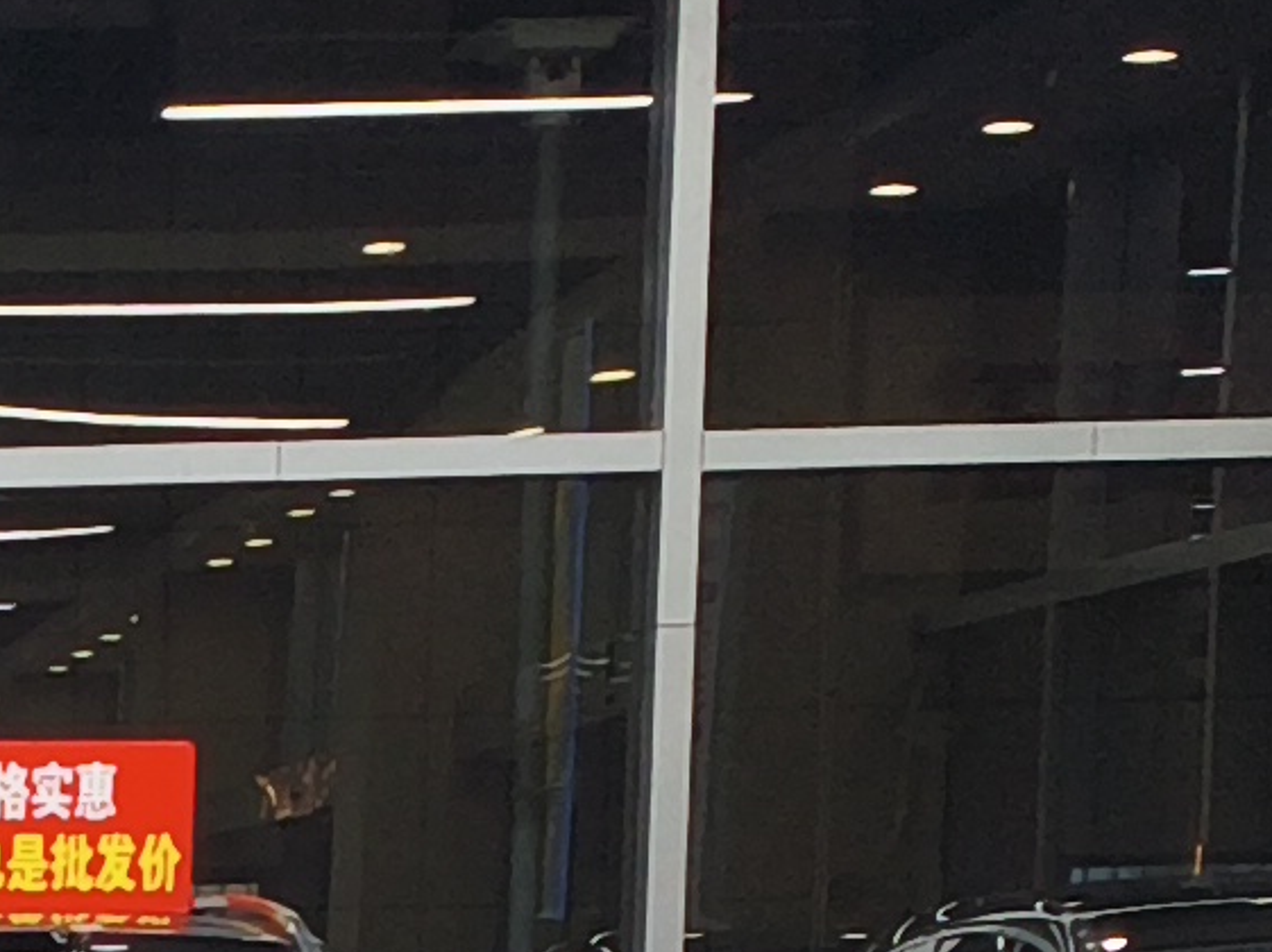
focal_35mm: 190
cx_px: -1145
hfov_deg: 9.8
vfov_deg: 7.2
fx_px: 6977
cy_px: 2434
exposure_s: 1/100
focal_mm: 4.94
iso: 80
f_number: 1.5
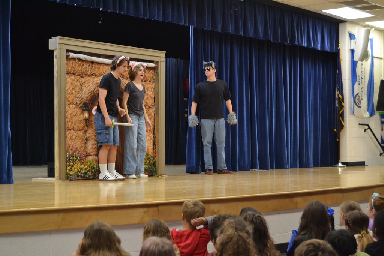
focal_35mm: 63
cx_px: 192
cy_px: 128
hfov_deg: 31.9
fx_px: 672
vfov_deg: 21.6
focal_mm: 42
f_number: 5
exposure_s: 1/60
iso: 2200
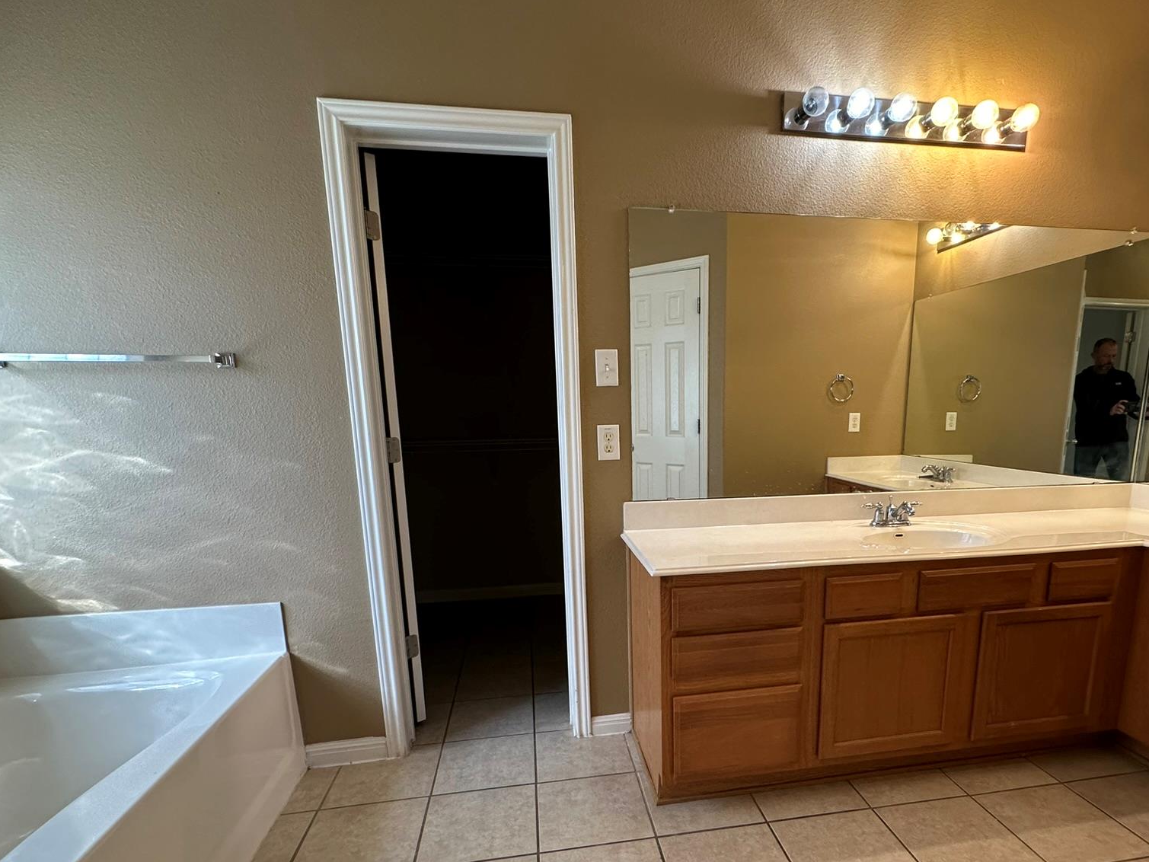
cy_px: 534
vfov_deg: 67.7
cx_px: 641
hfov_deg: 84.3
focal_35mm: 19
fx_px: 631
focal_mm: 2.22
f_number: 2.2
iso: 160
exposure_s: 1/60
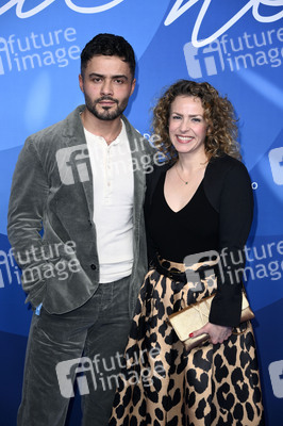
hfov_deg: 14.8
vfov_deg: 22.2
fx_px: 1087
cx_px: 142
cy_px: 213
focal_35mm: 92
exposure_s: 1/250
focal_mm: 92
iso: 1000
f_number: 5.6
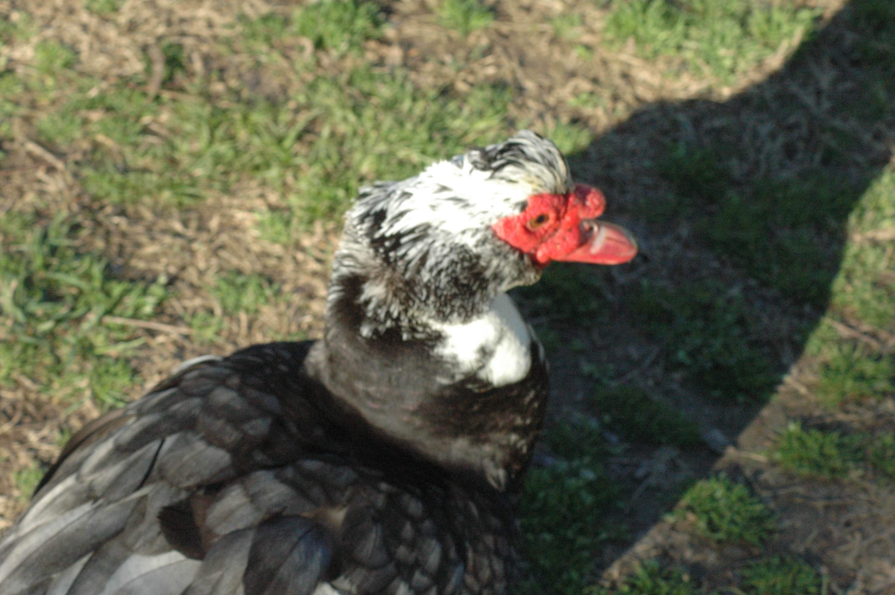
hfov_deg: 19.5
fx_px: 2608
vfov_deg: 13.0
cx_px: 448
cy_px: 298
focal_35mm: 105
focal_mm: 70
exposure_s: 1/400
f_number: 10
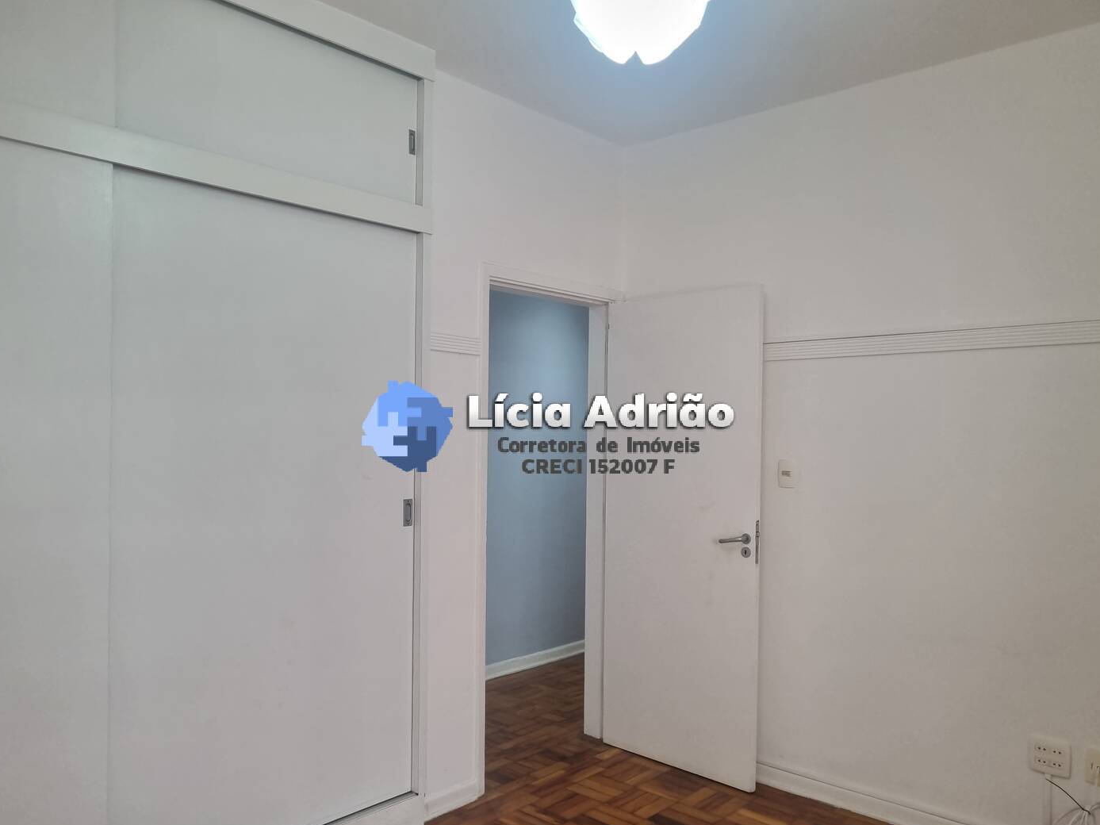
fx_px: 858
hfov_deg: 65.3
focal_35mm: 27
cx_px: 551
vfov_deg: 51.3
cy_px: 428
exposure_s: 1/120
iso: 200
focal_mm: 5.4
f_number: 1.8
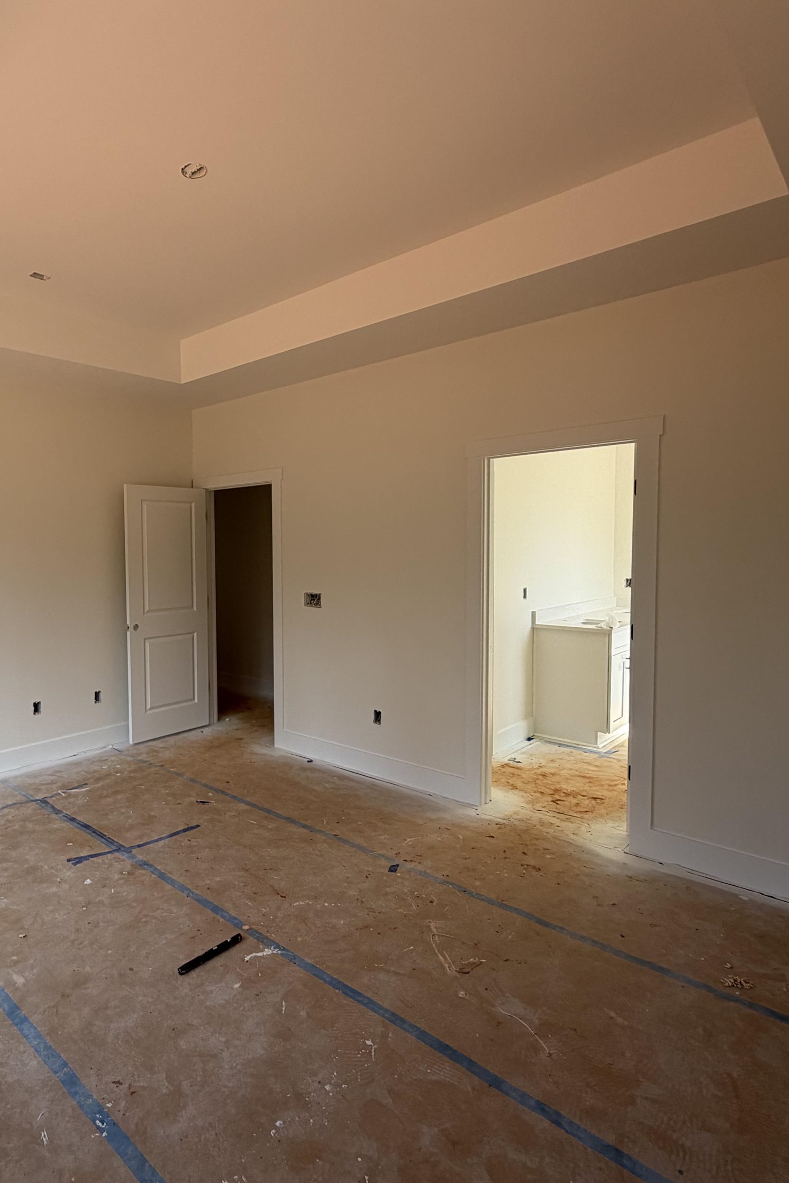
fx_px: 658
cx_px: 220
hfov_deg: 59.4
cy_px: 582
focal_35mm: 20
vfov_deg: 84.0
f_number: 2.2
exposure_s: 1/121
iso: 64
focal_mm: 2.22
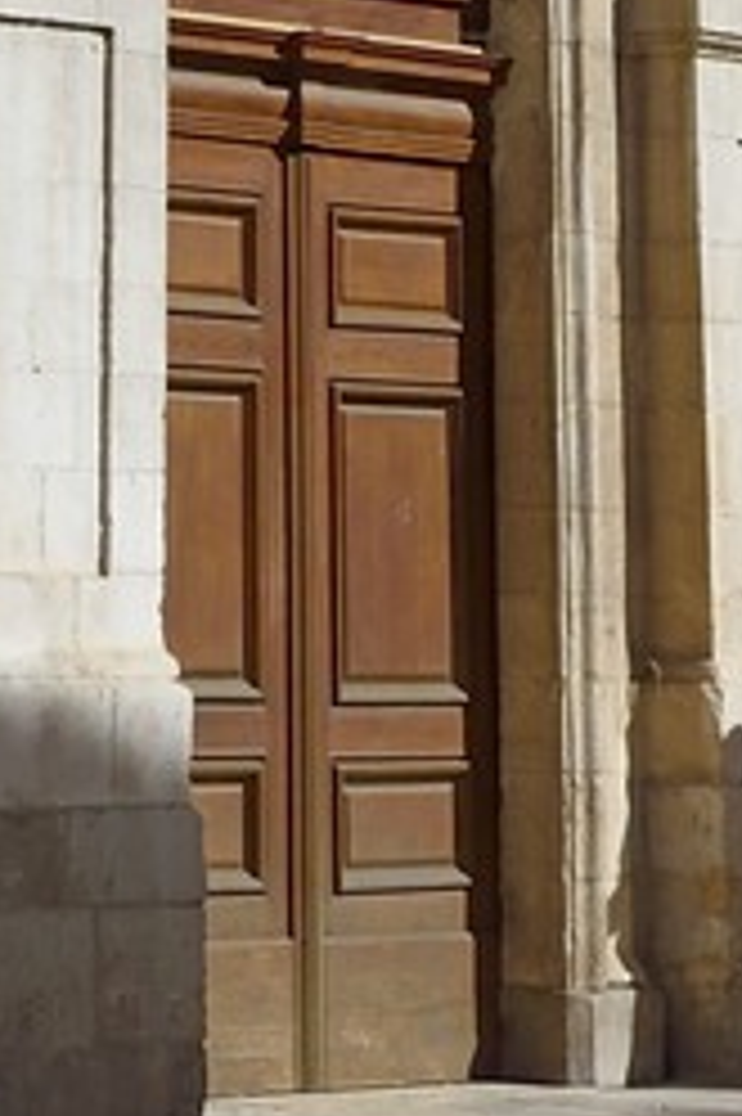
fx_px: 5789
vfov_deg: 9.0
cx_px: -67
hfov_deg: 7.3
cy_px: -2210
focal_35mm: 187
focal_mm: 29
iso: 200
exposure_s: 1/250
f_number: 13
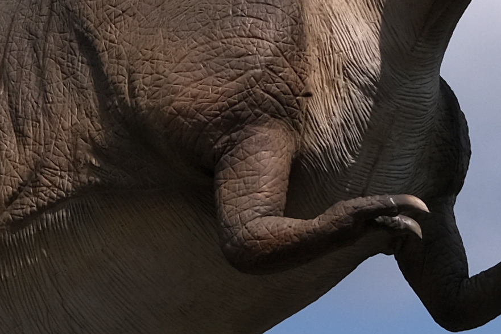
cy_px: 63
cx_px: 241
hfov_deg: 12.1
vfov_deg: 8.1
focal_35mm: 170
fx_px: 2365
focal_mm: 16
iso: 160
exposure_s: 1/1400
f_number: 6.4
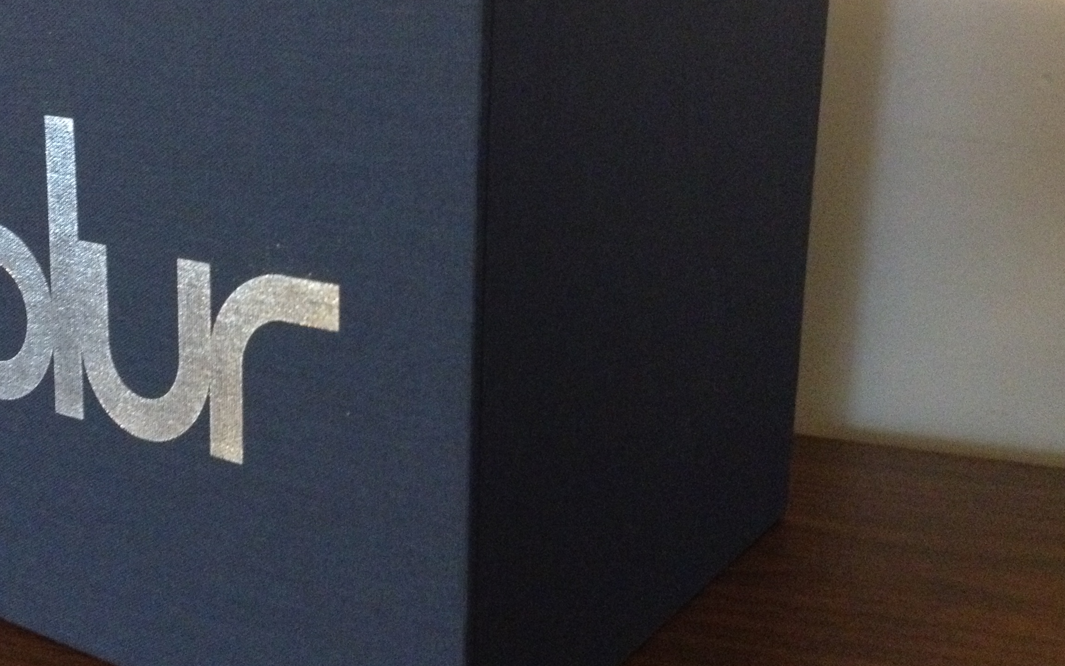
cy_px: 238
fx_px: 1538
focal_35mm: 53
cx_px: 342
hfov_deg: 37.7
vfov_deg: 24.3
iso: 640
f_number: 2.4
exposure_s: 1/15
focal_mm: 4.28
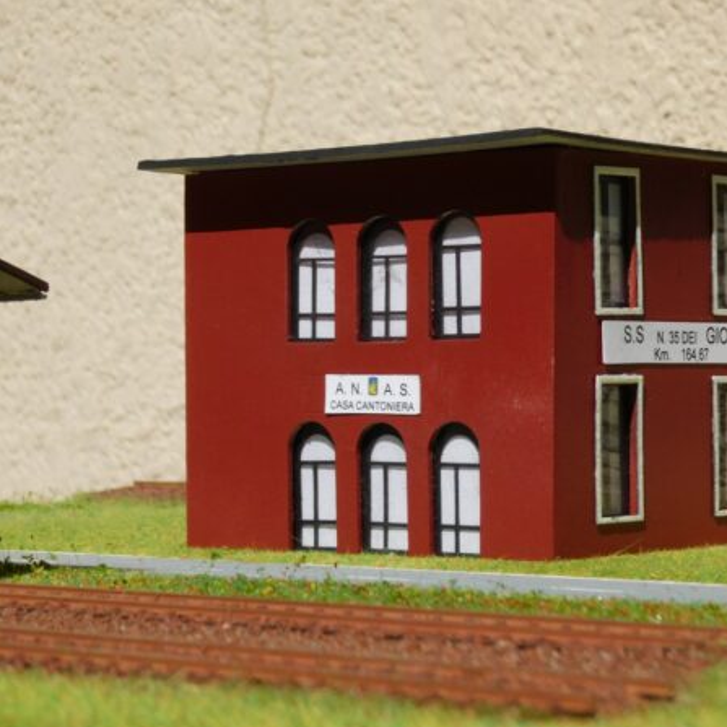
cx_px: 408
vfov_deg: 16.1
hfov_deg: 16.1
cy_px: 363
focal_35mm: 108
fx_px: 2566
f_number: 4.5
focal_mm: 16.1
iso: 125
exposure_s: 1/1250
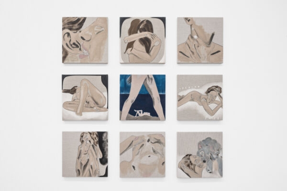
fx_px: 183
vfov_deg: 55.1
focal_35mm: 23
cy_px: 96
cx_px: 144
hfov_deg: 76.1
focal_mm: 23
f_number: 13
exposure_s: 1/6
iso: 80
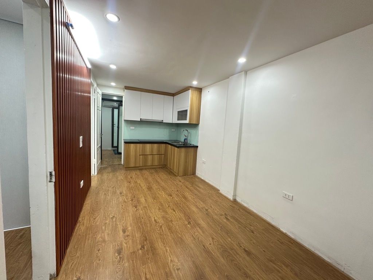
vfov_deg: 85.7
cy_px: 140
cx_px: 186
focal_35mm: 14
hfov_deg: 102.1
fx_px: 151
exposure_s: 1/50
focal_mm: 2.22
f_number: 2.2
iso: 160
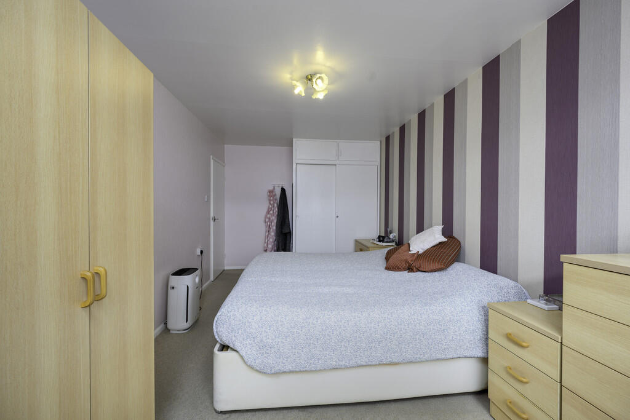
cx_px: 315
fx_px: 245
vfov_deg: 81.2
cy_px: 210
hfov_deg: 104.2
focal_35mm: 14
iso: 320
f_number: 7.1
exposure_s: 1/60
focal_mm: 14
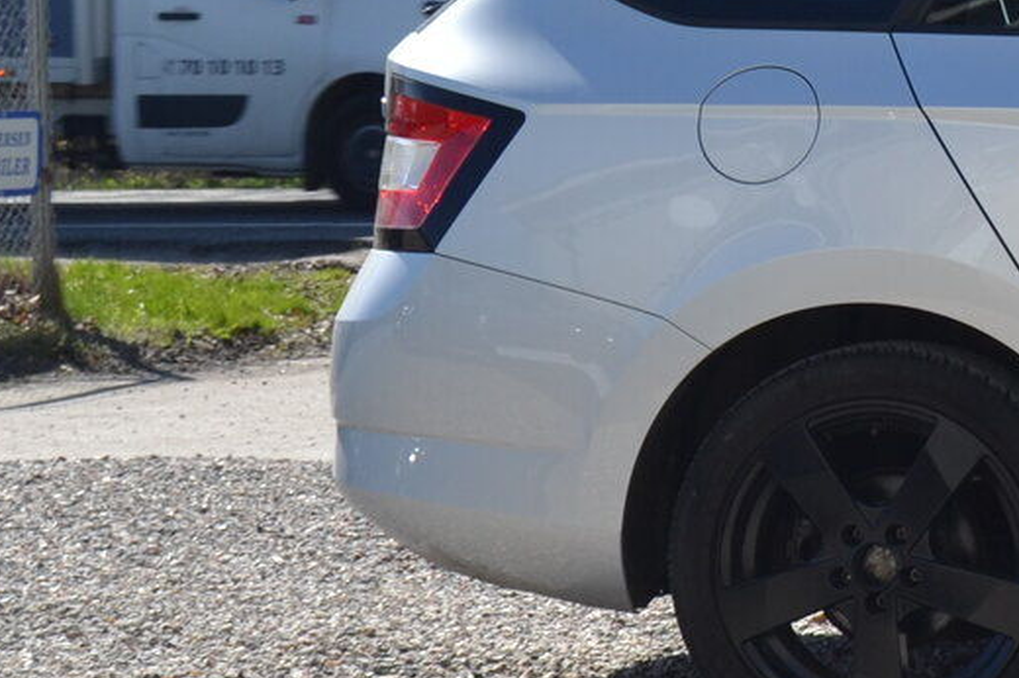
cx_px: 1822
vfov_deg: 10.3
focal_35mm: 133
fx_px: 3762
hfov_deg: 13.8
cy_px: 198
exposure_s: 1/250
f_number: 8
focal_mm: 24
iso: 100
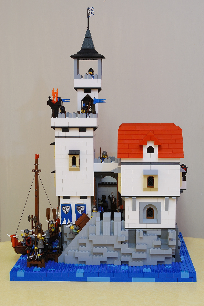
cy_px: 153
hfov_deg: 20.6
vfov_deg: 30.5
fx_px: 562
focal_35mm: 66
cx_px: 102
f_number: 16
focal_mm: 44
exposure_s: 1.5
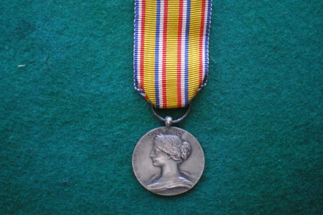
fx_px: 359
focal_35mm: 40
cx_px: 160
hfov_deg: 48.5
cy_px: 98
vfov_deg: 33.4
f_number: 3.1
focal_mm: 6.3
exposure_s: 1/10
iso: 400
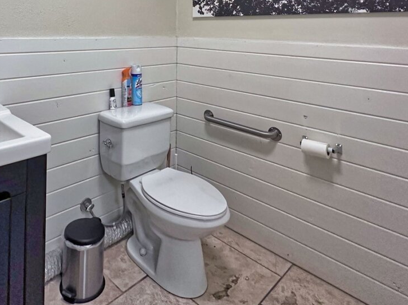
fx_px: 318
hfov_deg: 63.7
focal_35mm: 27
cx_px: 136
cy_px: 15
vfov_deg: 45.1
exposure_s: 1/60
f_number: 2.2
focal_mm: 2.2
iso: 200
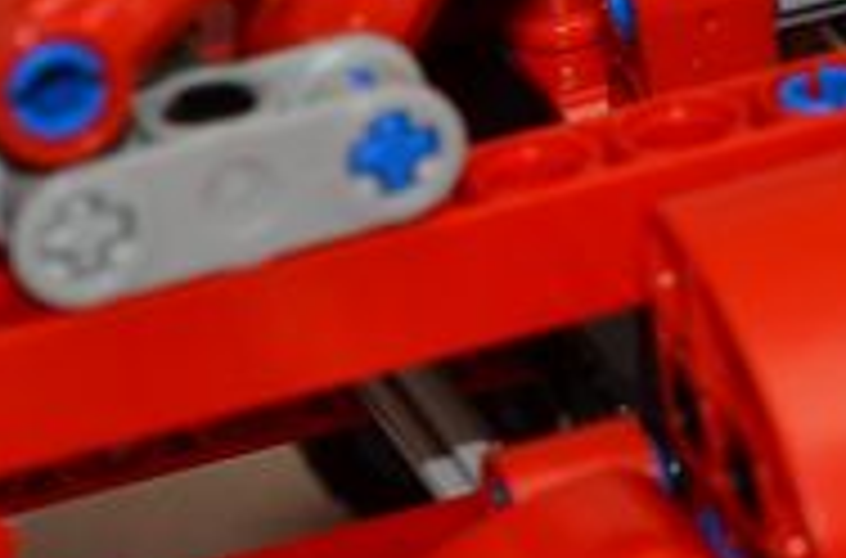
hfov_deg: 4.6
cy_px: -349
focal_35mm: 447
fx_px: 10469
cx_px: 1341
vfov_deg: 3.0
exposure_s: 1/125
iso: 100
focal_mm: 70
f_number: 7.1
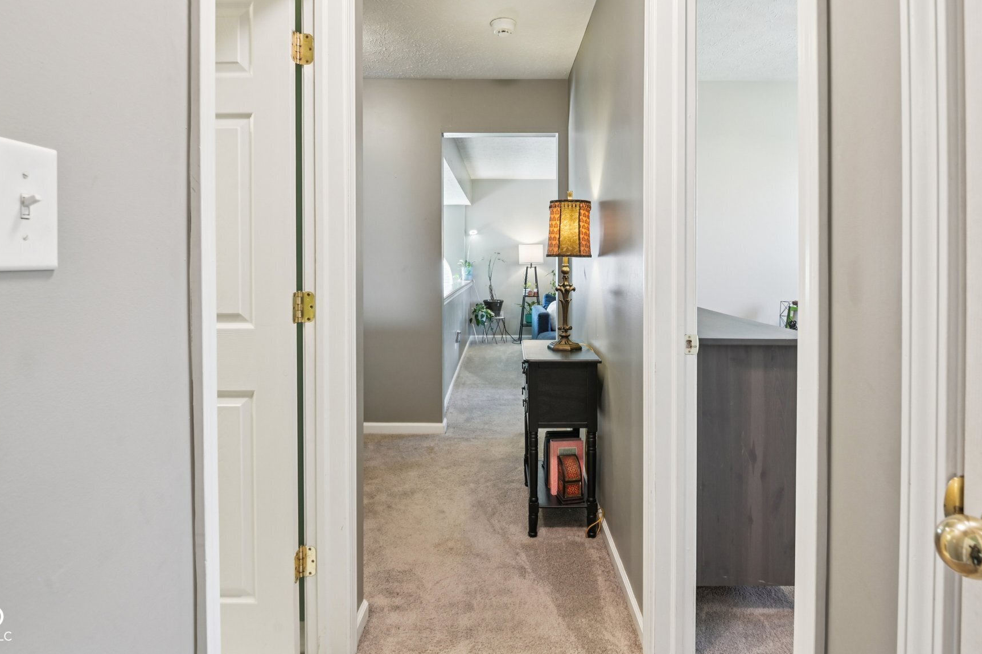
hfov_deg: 86.9
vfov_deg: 64.0
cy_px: 268
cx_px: 511
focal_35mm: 19
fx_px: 518
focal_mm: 16
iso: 400
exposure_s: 1/6
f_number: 8
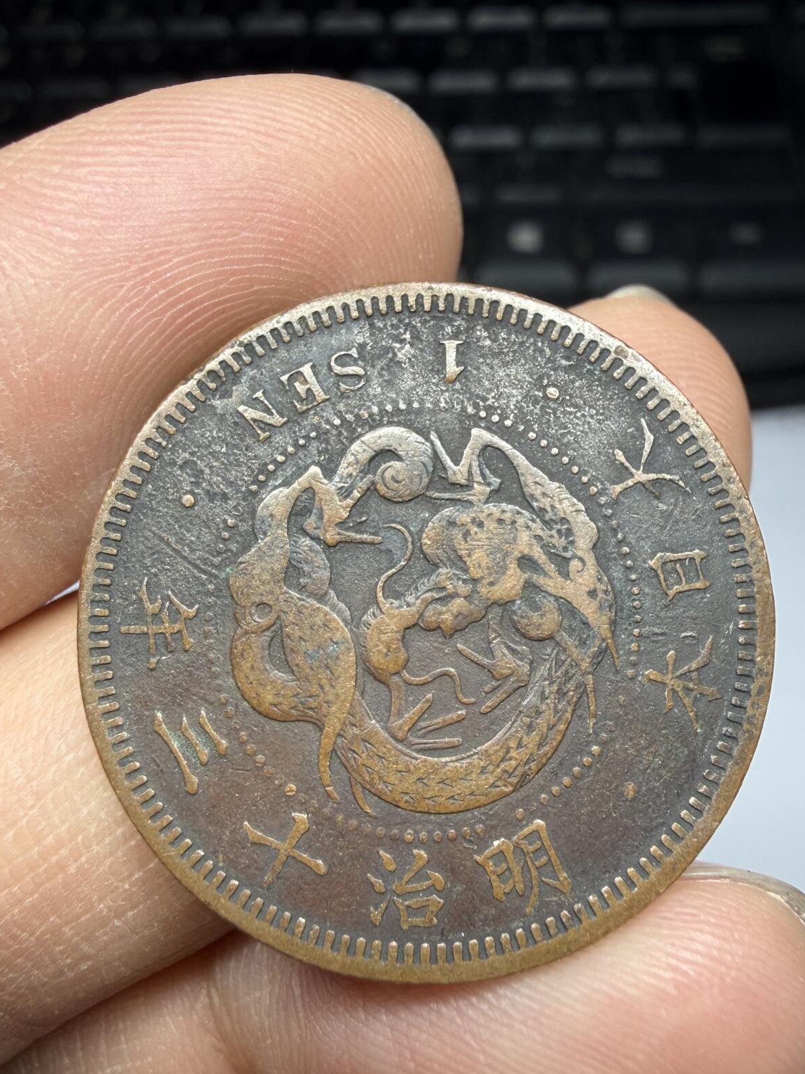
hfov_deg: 46.8
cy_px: 605
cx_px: 414
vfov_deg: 59.8
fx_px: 930
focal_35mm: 30
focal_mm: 2.22
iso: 80
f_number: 2.2
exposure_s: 1/121
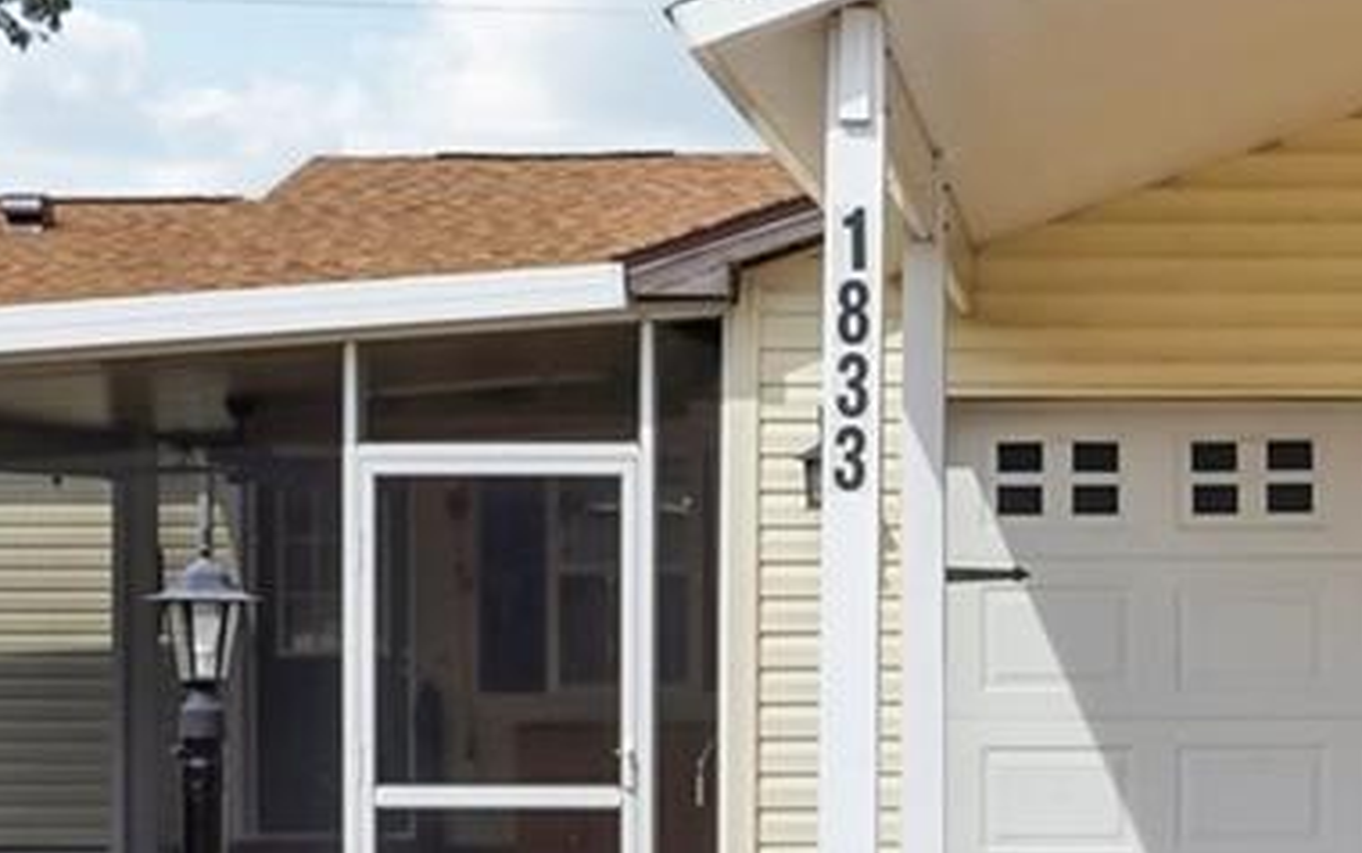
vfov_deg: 14.5
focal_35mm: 90
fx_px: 3343
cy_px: 566
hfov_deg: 22.6
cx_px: 1161
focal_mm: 21
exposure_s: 1/50
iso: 100
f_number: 20
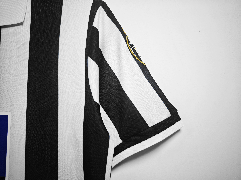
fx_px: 160
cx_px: 120
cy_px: 90
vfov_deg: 58.9
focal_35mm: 23
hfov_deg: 73.9
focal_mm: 8.67
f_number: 1.75
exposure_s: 1/100
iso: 78
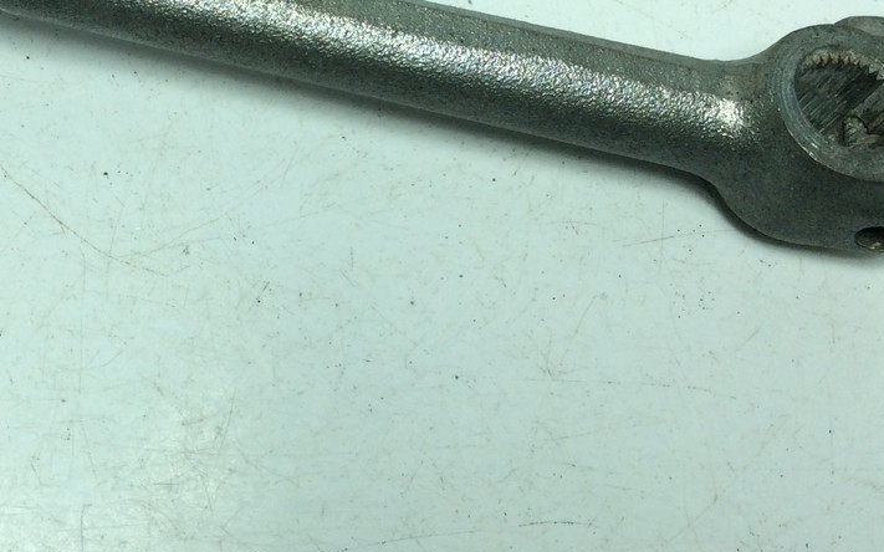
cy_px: 196
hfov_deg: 32.8
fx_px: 1469
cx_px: 219
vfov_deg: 21.2
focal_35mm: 61
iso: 32
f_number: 2.4
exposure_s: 1/545
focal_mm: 3.3
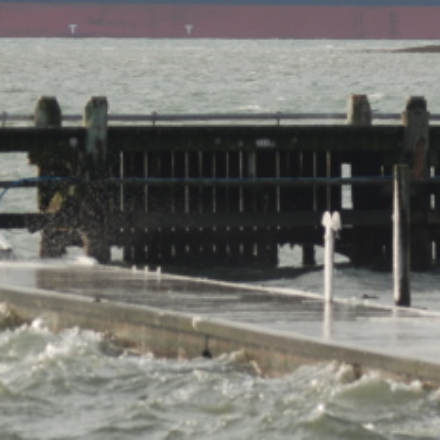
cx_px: 521
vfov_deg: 4.0
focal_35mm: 438
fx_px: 6299
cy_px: -3
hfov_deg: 4.0
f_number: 5.6
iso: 180
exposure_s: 1/500
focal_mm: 100
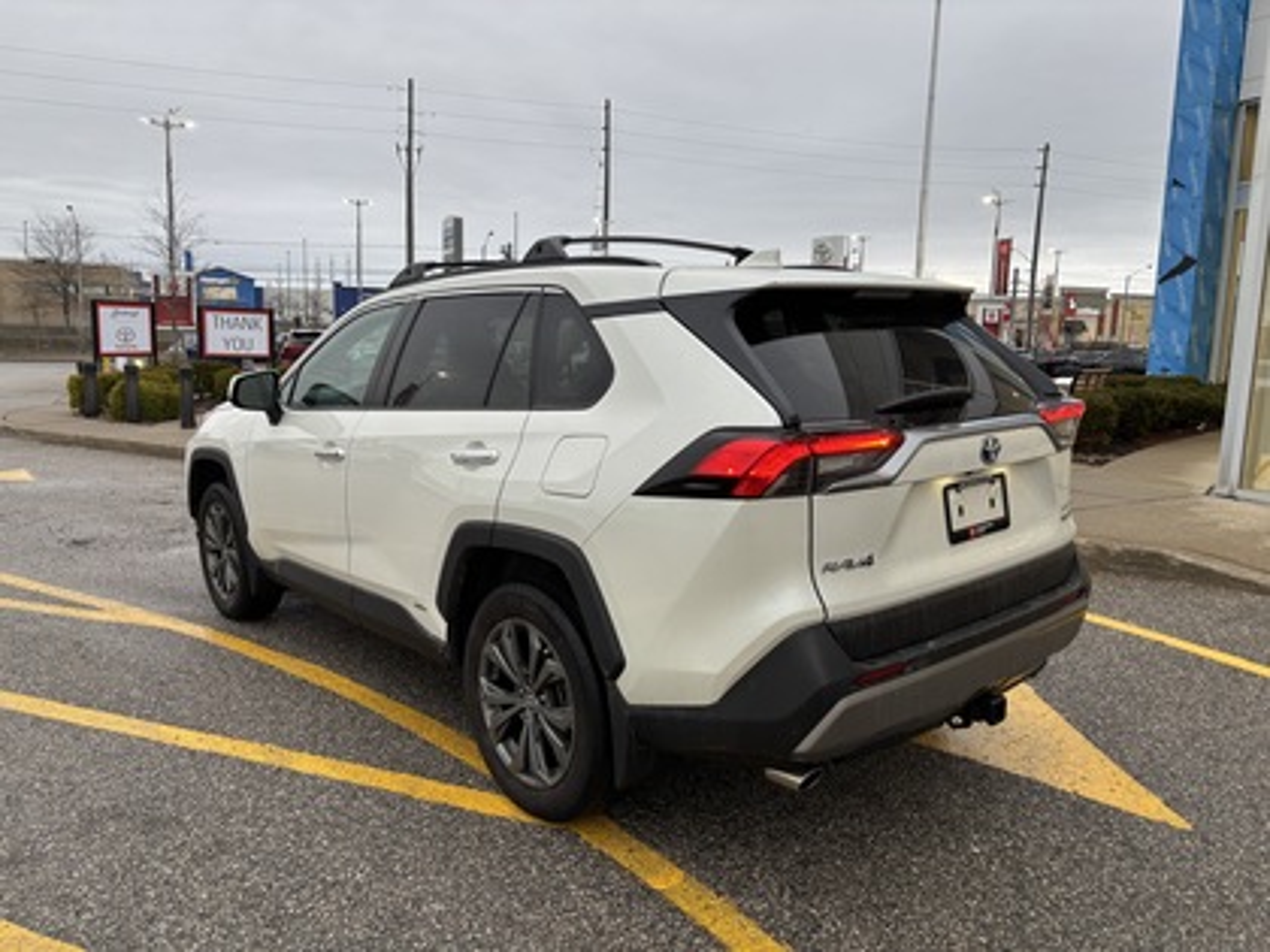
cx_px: 635
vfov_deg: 53.1
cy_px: 476
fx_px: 954
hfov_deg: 67.3
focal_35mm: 26
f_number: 1.6
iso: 64
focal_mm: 5.96
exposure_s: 1/121
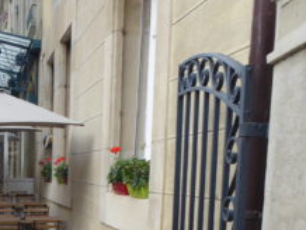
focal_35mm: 55
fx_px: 487
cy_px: 236
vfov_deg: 25.2
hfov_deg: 32.7
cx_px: 18
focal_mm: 4.3
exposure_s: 1/60
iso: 160
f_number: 3.3
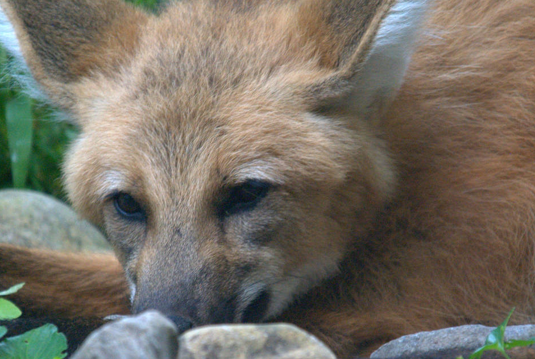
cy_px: 242
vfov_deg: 2.7
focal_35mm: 510
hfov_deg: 4.0
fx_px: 7592
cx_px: 211
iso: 1600
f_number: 6.3
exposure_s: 1/250
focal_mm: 200
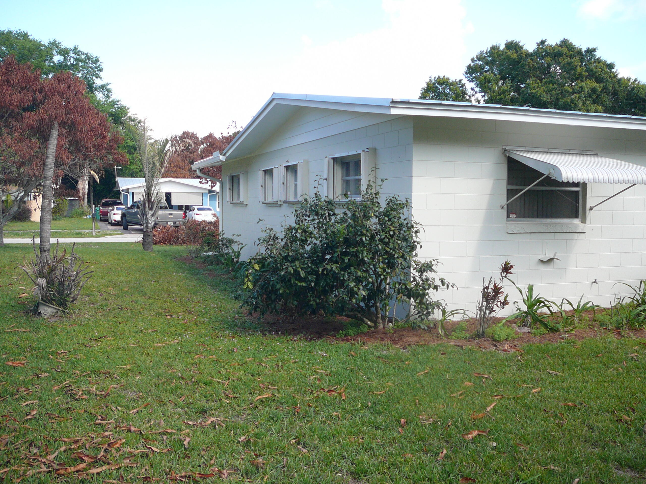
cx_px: 323
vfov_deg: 40.7
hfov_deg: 52.6
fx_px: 653
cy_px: 242
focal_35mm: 35
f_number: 2.8
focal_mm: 5.2
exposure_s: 1/320
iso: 80
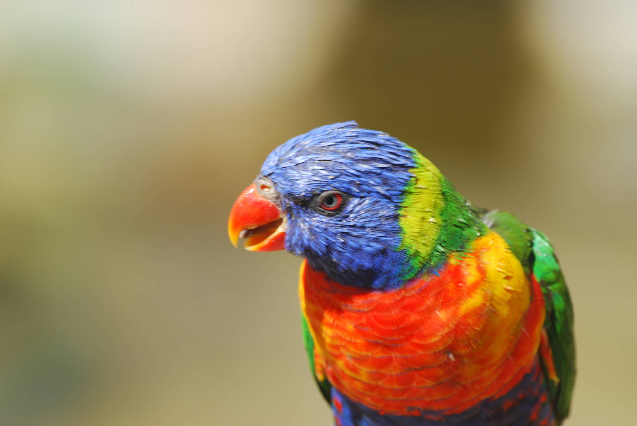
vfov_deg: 3.1
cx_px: 318
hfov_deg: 4.6
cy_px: 213
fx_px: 7972
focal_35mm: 450
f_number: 8
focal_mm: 300
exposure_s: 1/125
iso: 160
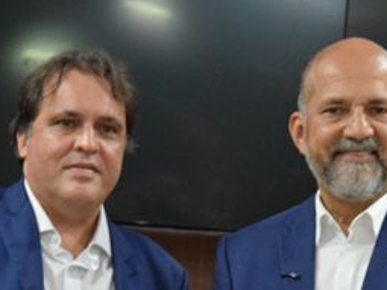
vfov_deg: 4.4
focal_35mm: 340
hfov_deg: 5.8
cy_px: 310
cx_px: 237
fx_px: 3794
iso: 2800
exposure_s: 1/60
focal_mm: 75
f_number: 5.3
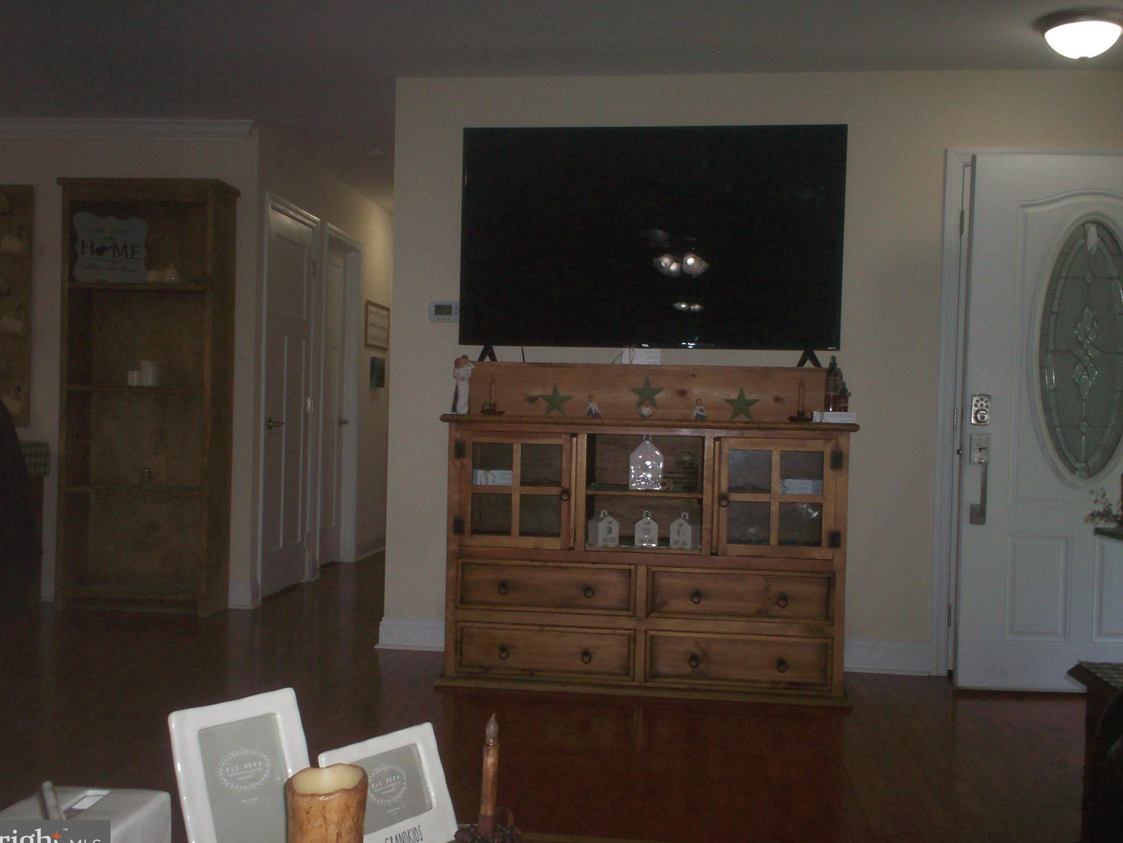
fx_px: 1200
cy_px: 433
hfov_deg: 50.1
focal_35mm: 37
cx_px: 547
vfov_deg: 38.7
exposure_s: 1/60
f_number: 4.5
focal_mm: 6
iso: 140
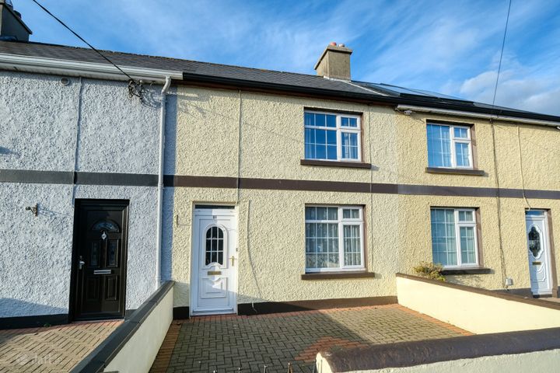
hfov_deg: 93.3
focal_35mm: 17
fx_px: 264
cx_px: 280
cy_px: 186
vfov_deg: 70.4
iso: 800
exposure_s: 1/1250
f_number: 6.4
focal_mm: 11.5
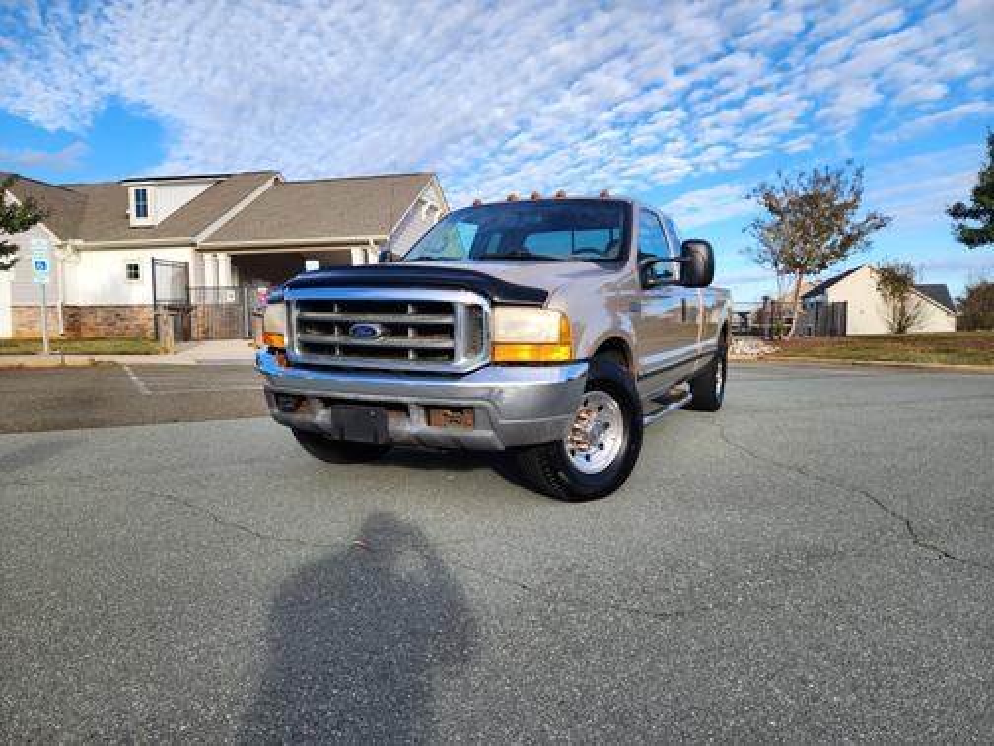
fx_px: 660
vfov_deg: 58.9
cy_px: 373
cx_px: 497
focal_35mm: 23
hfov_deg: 73.9
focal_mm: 6.4
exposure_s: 1/461
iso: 12
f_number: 1.8
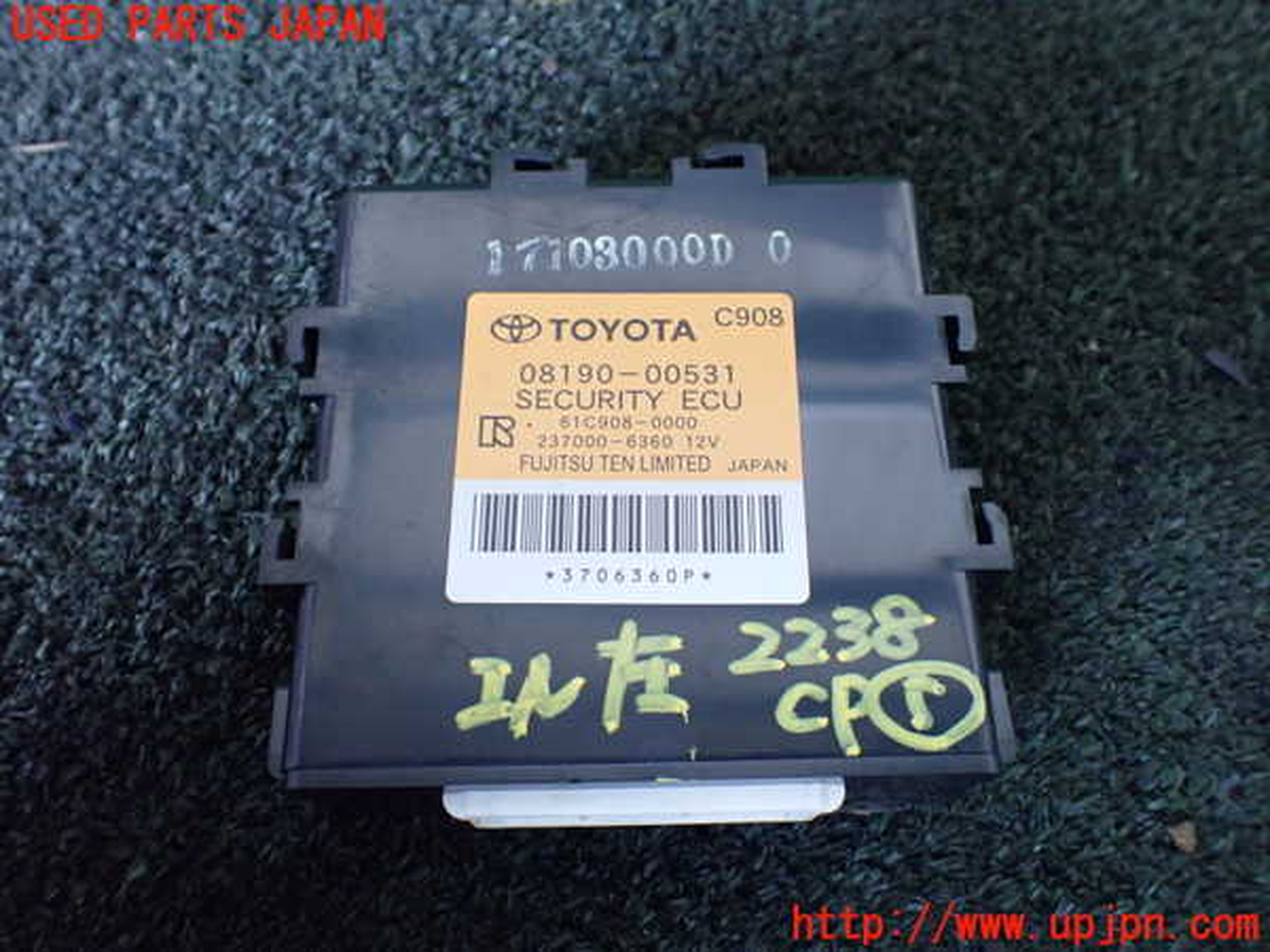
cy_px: 476
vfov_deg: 46.8
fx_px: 1101
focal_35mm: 30
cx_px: 635
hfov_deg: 60.0
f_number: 2.3
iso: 800
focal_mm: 5.4
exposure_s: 1/50
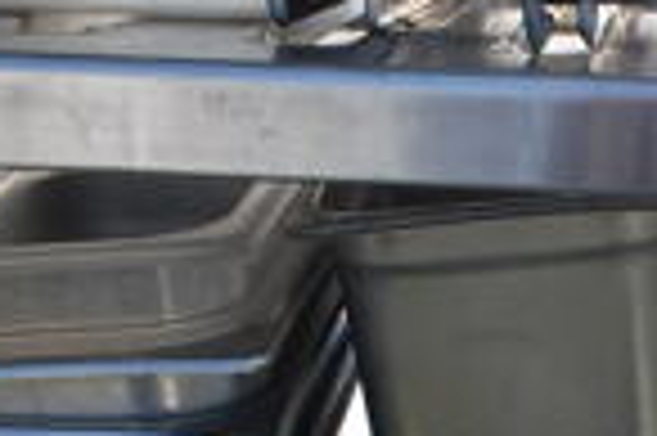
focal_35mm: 113
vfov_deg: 11.6
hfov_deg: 17.8
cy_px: 647
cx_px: 594
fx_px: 2060
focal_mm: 18
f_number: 7.1
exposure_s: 1/200
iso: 100
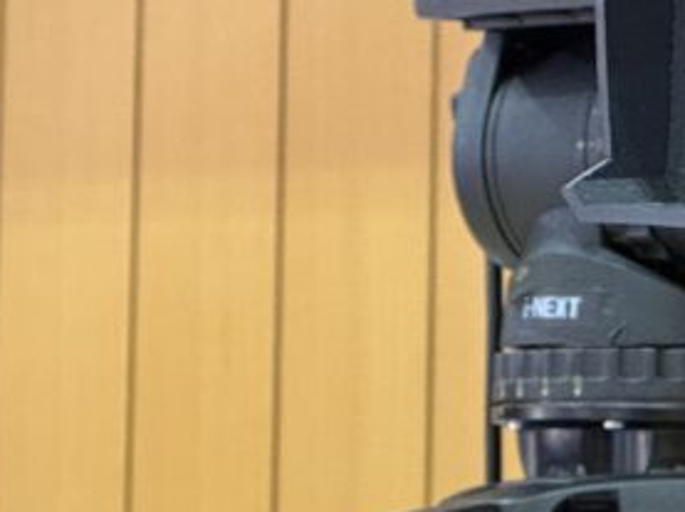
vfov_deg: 5.2
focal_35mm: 285
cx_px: 685
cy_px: -139
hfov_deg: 6.9
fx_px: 5632
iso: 320
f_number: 2.8
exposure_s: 1/50
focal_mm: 9
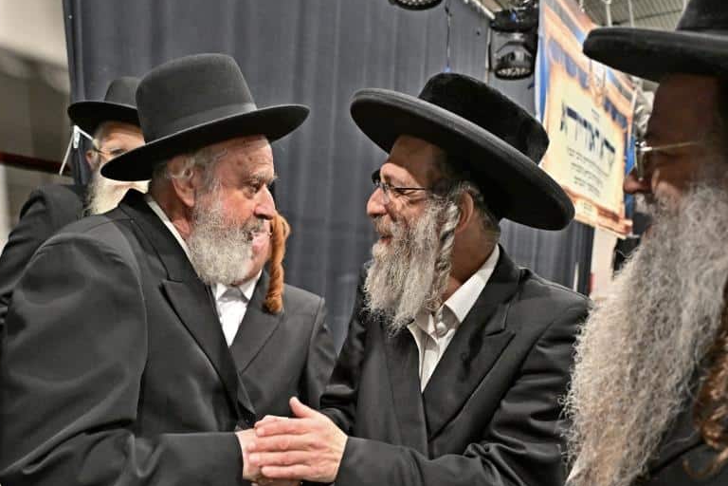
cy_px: 320
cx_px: 318
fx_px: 647
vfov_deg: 40.6
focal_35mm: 32
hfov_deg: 58.5
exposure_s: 1/160
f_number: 4
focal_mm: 24
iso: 2000
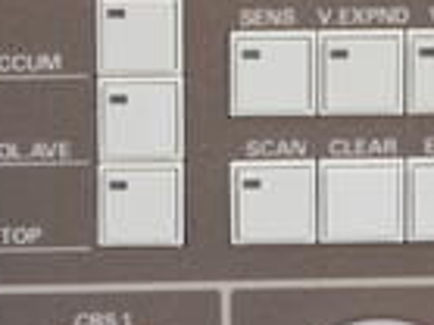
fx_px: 5837
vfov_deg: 3.2
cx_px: 178
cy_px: 188
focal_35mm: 466
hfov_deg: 4.3
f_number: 8
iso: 200
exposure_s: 1/3.2
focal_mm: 81
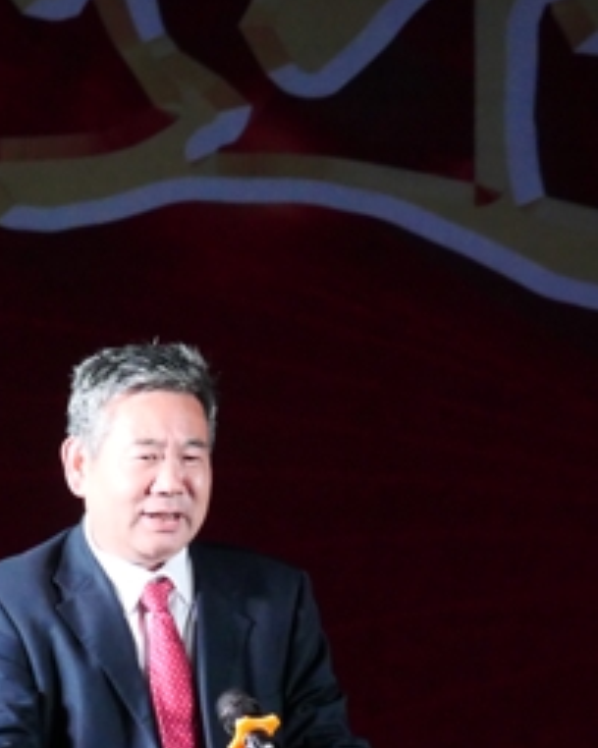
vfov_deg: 3.5
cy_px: 590
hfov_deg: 2.8
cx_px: 312
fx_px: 12352
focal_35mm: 558
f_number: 5.3
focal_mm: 119
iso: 3200
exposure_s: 1/125
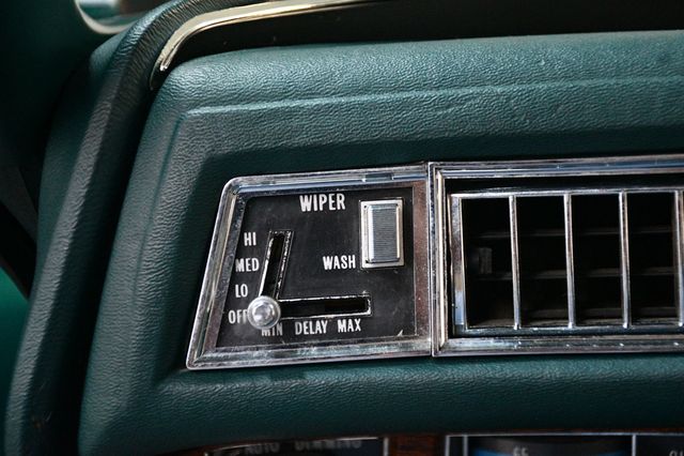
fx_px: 1595
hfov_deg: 24.2
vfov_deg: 16.2
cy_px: 228
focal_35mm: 84
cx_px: 342
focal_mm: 56
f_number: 4.8
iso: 5000
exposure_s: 1/60
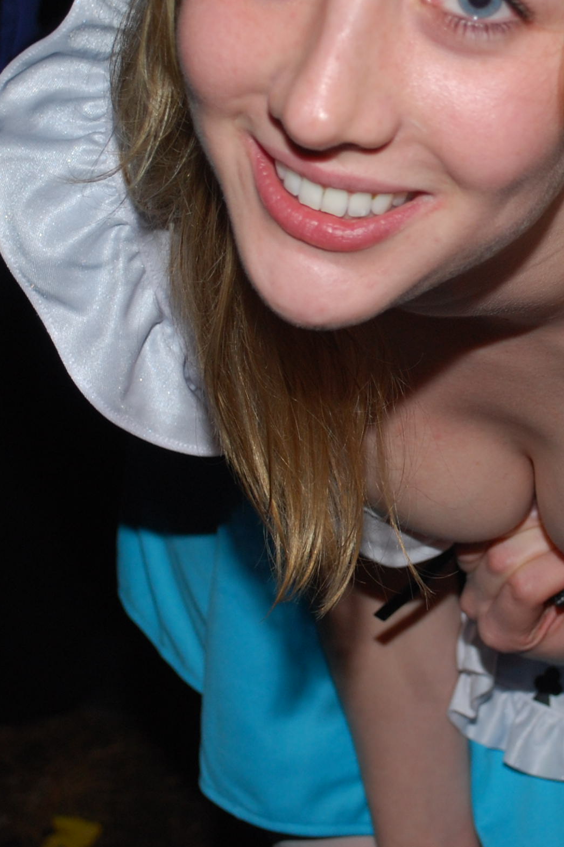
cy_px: 320
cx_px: 470
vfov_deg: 19.0
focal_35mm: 107
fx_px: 2521
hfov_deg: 12.7
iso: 200
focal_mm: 29
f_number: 4.8
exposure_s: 1/60
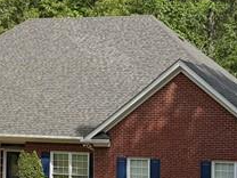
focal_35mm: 118
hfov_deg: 16.5
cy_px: 94
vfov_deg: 12.6
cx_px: 33
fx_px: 808
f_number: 1.78
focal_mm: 6.76
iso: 80
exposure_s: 1/3584
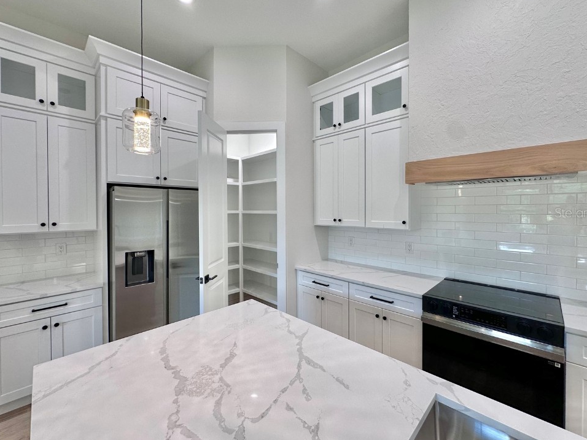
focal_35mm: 15
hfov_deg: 98.2
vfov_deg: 81.7
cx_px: 298
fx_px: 254
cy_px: 212
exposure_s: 1/120
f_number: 2.2
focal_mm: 2.22
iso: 125
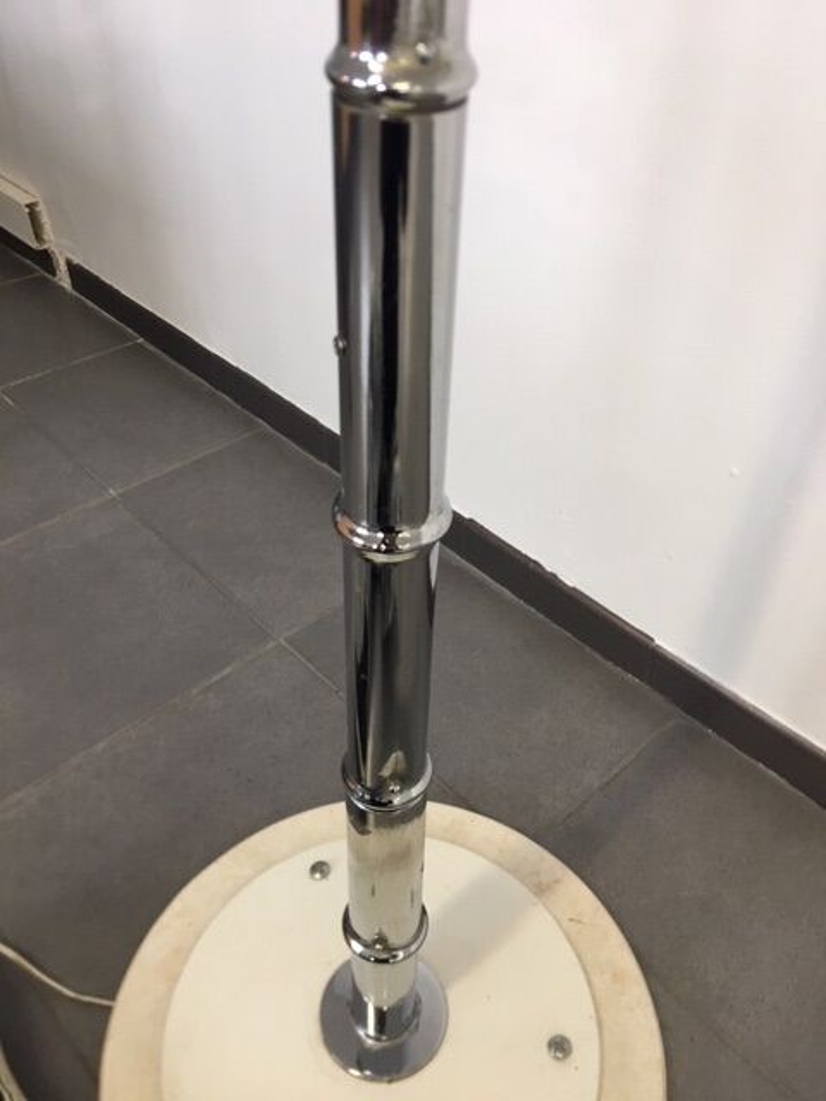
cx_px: 413
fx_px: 923
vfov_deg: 61.7
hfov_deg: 48.2
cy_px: 550
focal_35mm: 29
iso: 40
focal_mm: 4.15
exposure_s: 1/17
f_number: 2.2
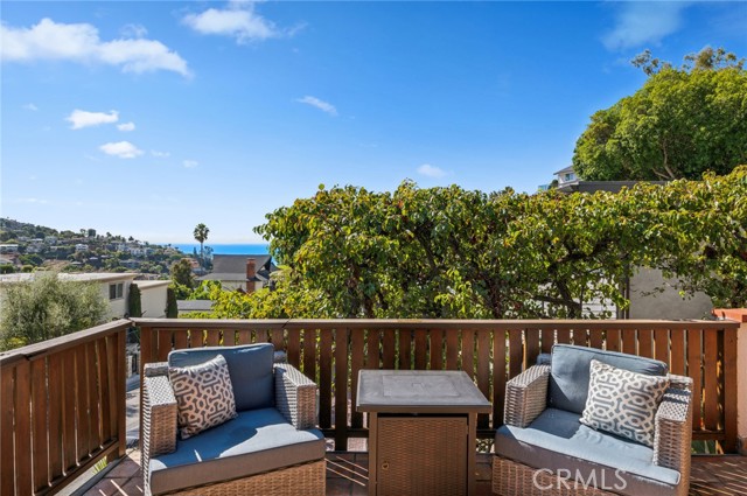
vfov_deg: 57.1
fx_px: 456
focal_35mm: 22
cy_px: 248
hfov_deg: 78.7
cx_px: 374
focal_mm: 22
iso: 80
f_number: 10
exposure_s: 1/100
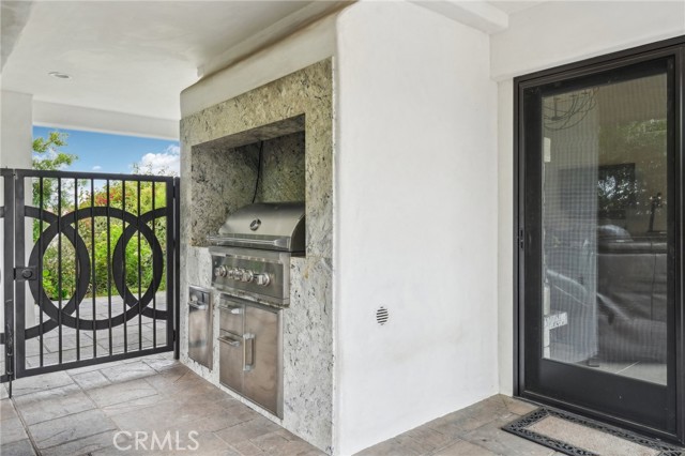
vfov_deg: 51.2
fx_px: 475
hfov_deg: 71.5
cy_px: 228
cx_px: 342
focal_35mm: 25
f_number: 8
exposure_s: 1/10
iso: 400
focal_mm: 25
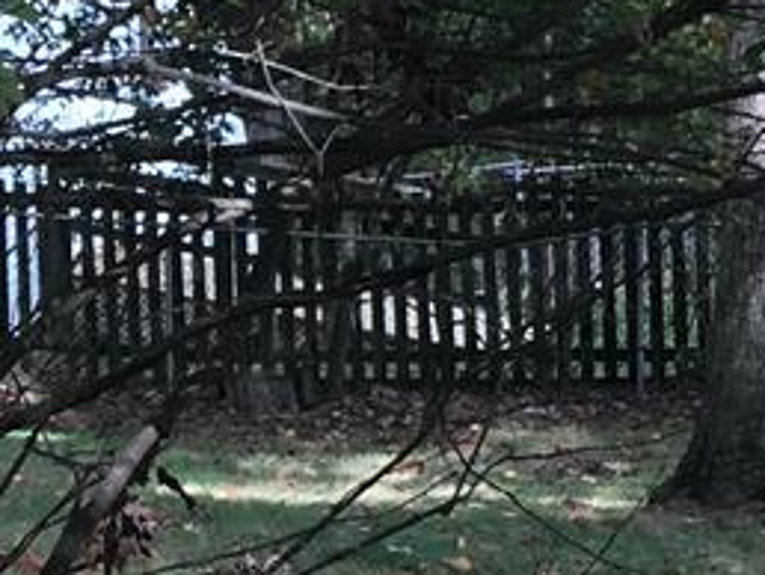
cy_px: 486
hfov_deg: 8.5
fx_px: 5088
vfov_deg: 6.5
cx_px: -285
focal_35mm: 230
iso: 25
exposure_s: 1/141
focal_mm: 4.15
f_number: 2.2
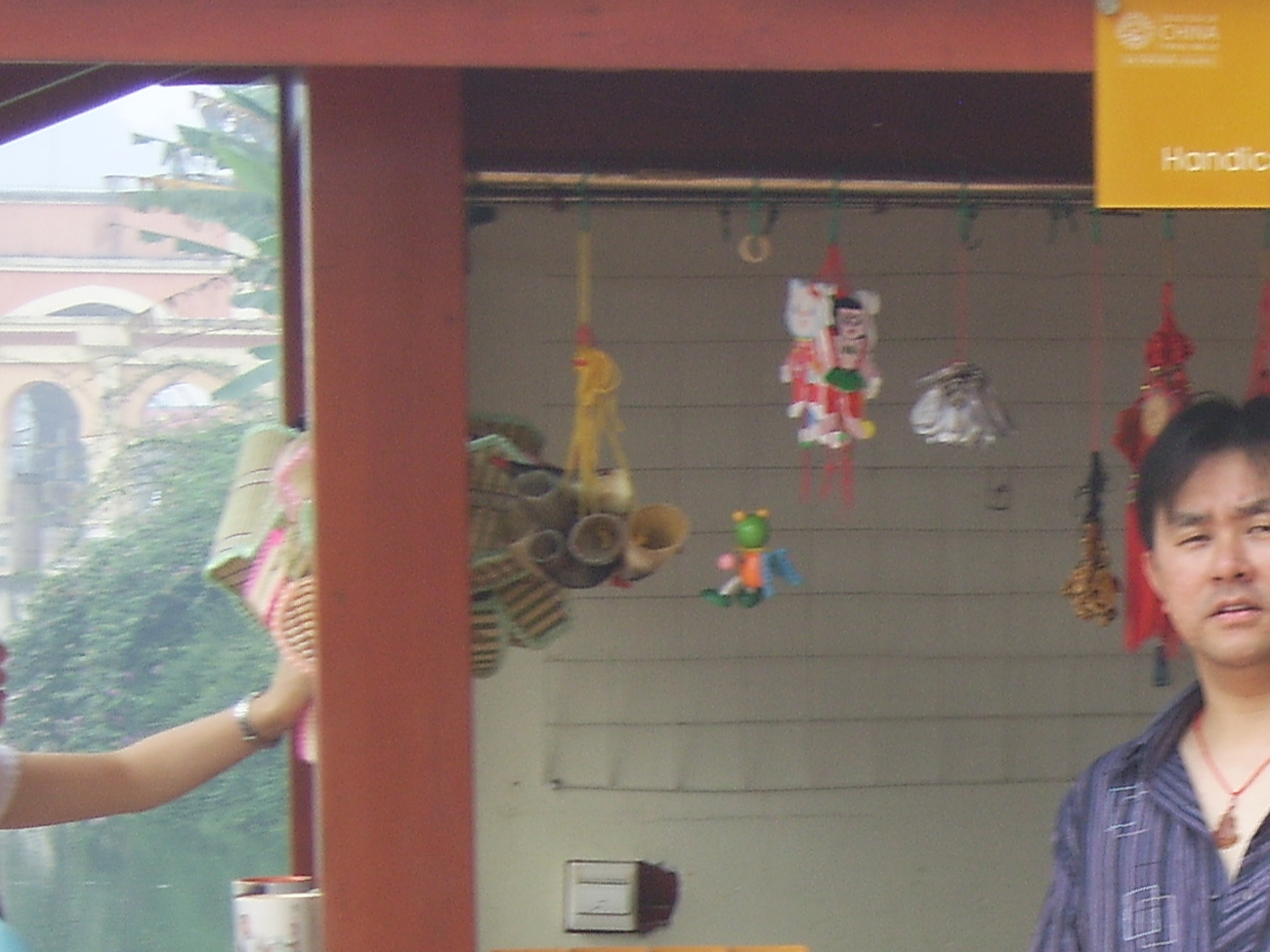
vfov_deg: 7.8
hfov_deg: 10.4
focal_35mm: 189
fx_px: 6934
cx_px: 1347
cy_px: 941
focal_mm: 16.7
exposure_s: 1/100
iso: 50
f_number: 4
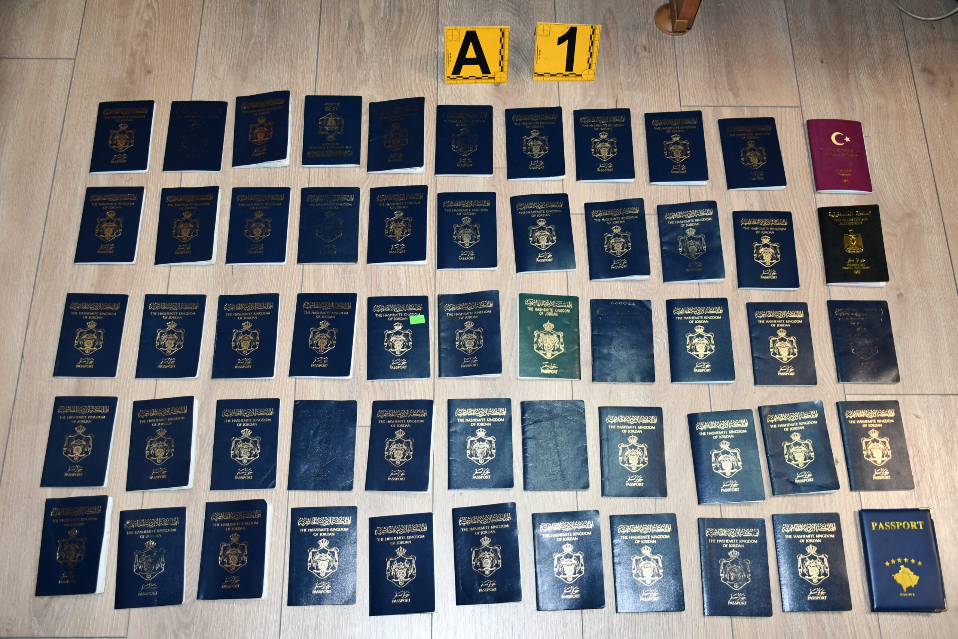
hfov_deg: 53.1
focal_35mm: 36
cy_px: 320
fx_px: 958
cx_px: 479
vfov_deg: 36.9
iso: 900
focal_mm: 24
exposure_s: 1/60
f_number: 3.8
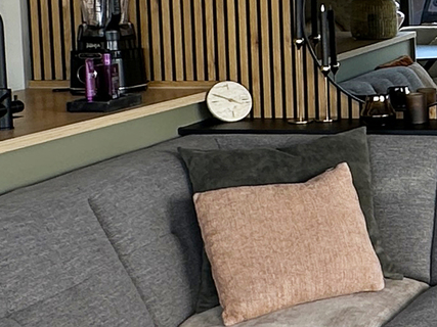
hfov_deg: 19.3
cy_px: 92
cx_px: 735
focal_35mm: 82
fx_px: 1035
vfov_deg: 17.9
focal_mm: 2.22
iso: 40
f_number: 2.2
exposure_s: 1/110
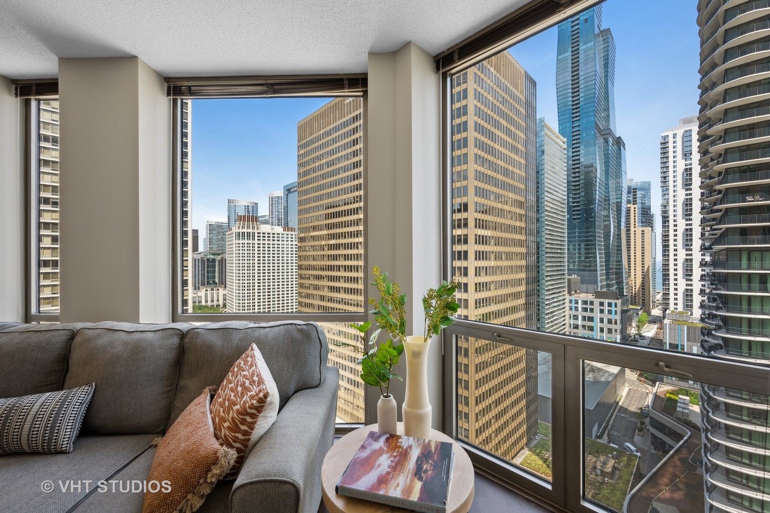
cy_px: 256
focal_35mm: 14
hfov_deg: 104.3
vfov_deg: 81.2
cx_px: 385
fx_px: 299
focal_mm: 14
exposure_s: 1/20
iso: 200
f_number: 9.5
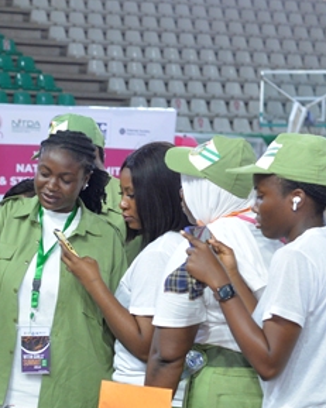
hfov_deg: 11.6
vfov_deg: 14.8
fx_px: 1569
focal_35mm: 130
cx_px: -79
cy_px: 264
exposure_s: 1/125
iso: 1600
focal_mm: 50
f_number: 3.5
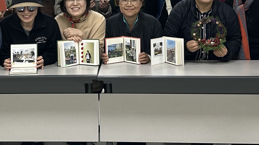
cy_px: 1
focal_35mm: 80
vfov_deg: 14.9
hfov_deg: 26.4
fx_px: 549
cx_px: 86
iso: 100
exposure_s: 1/120
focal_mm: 5.7
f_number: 1.5
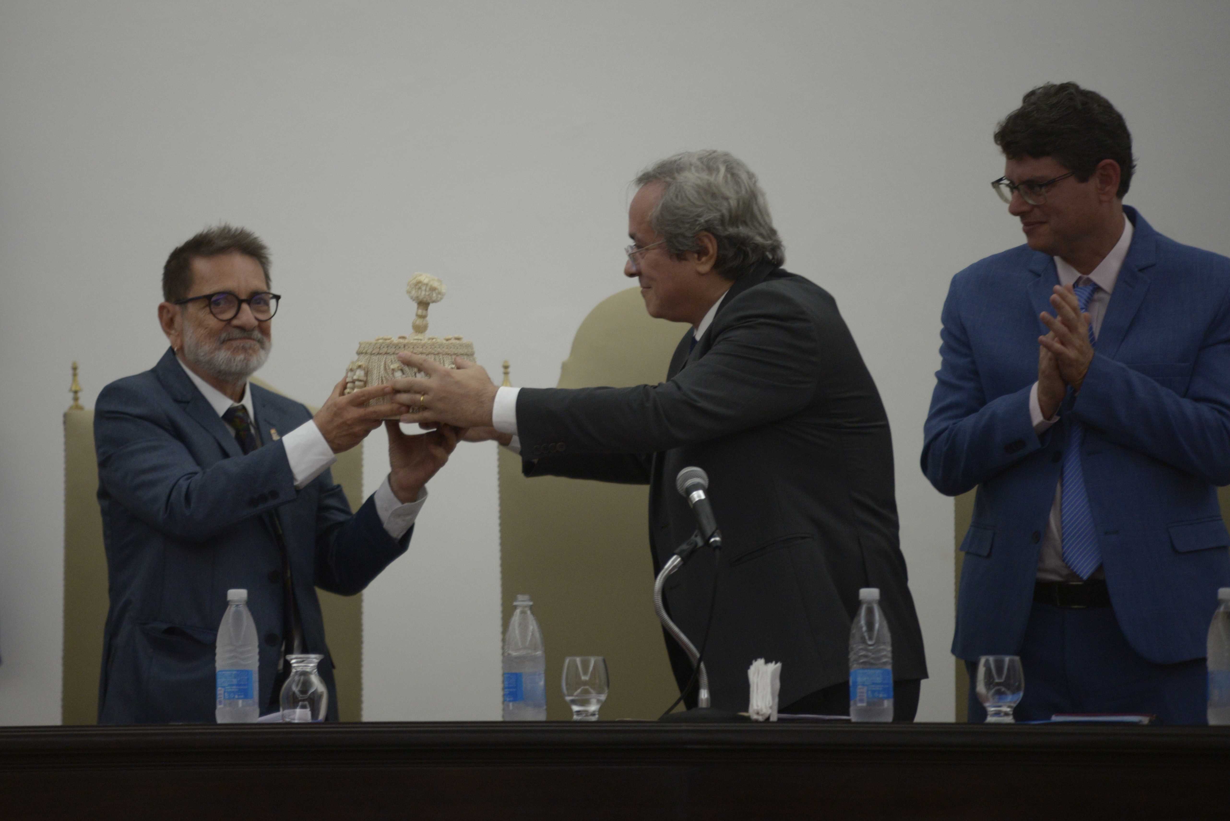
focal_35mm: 200
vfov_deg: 6.9
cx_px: 615
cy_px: 410
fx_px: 6836
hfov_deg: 10.3
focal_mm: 200
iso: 1600
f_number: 2.8
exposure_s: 1/125
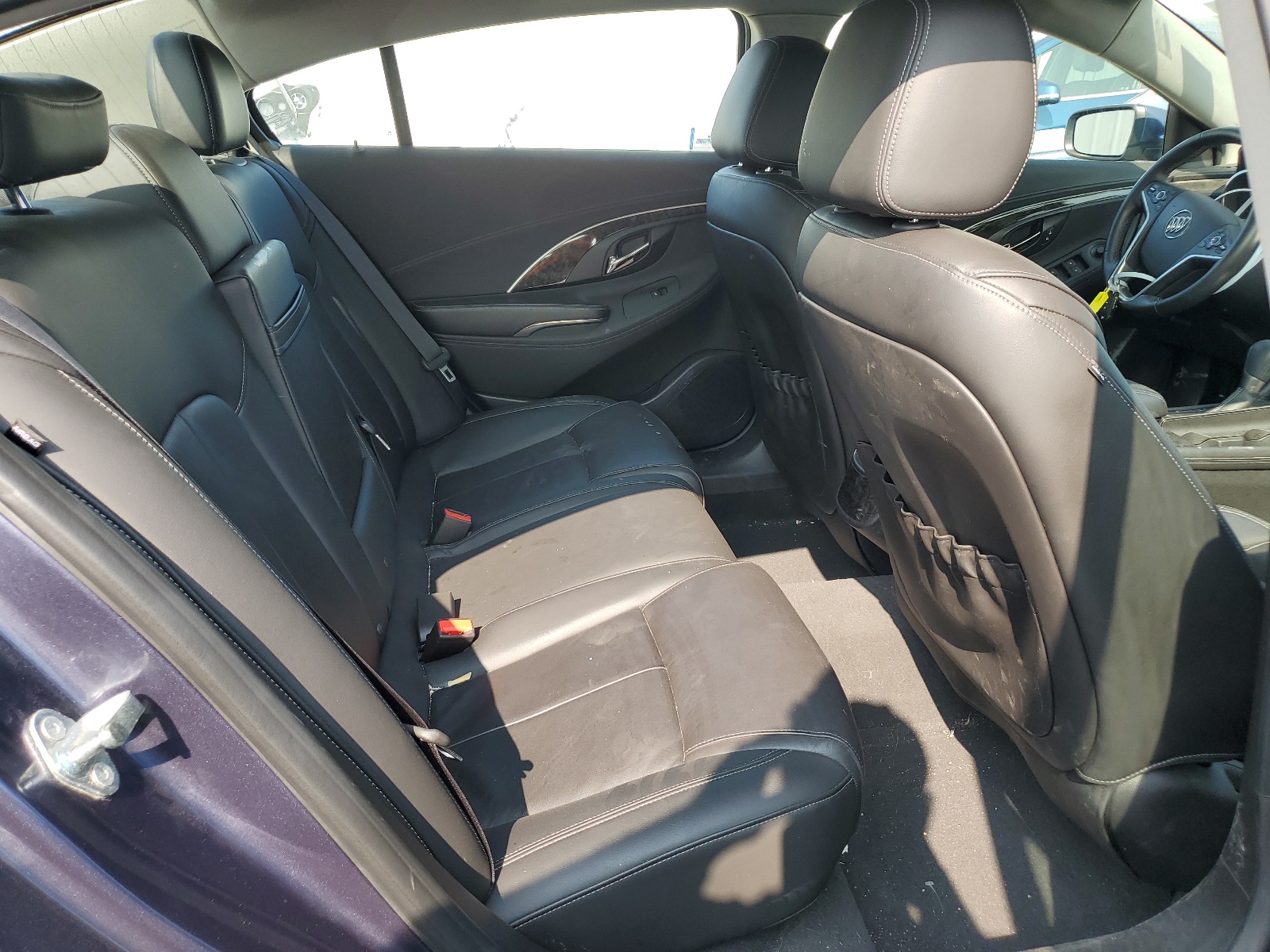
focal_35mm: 26
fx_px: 954
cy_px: 476
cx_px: 635
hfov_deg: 67.3
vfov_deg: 53.1
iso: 50
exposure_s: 1/385
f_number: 1.5
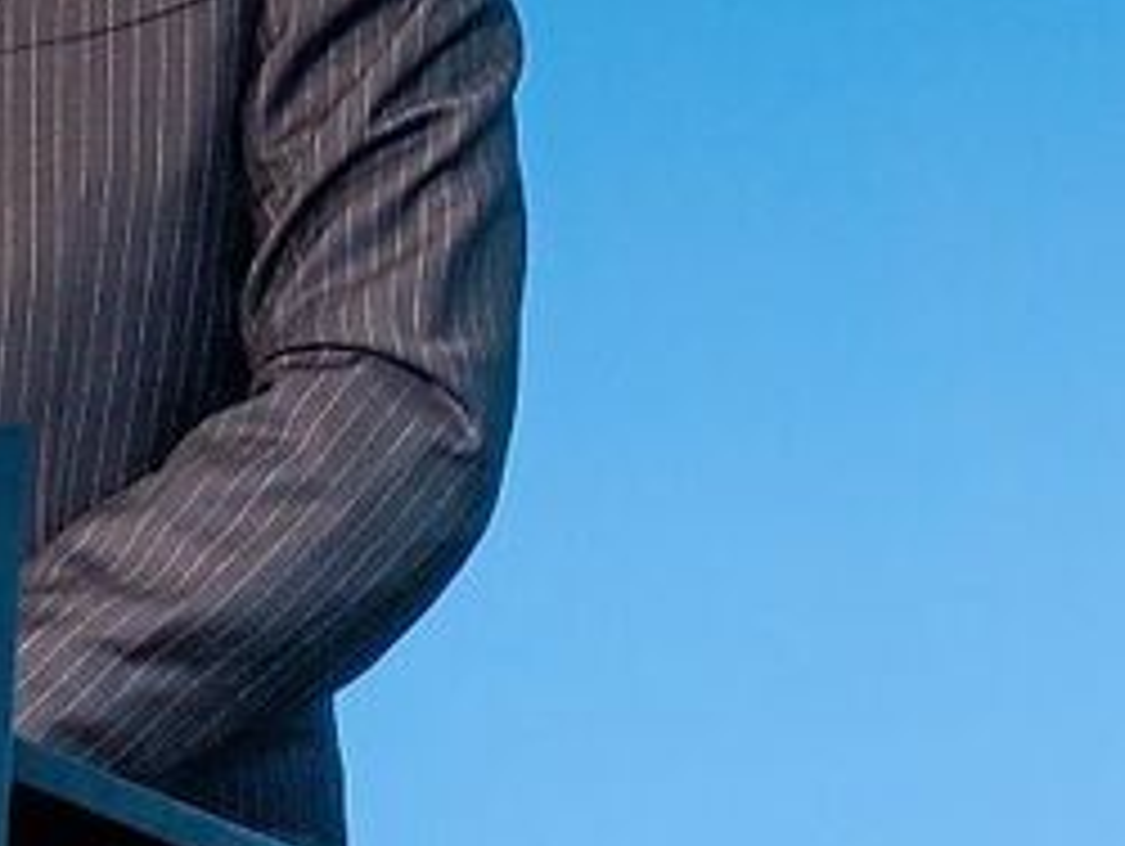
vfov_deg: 2.3
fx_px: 20787
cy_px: -99
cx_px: -450
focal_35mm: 639
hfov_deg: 3.1
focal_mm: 100
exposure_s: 1/200
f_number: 4
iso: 1000
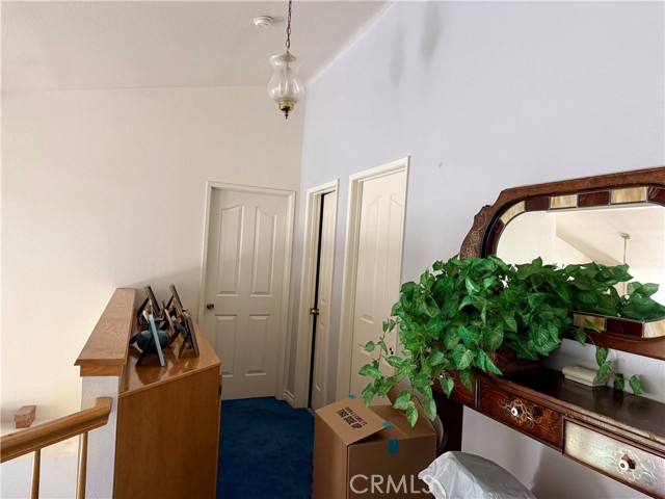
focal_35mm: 24
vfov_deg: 56.8
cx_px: 332
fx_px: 461
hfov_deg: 71.6
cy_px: 250
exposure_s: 1/60
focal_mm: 6.76
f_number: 1.78
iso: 320
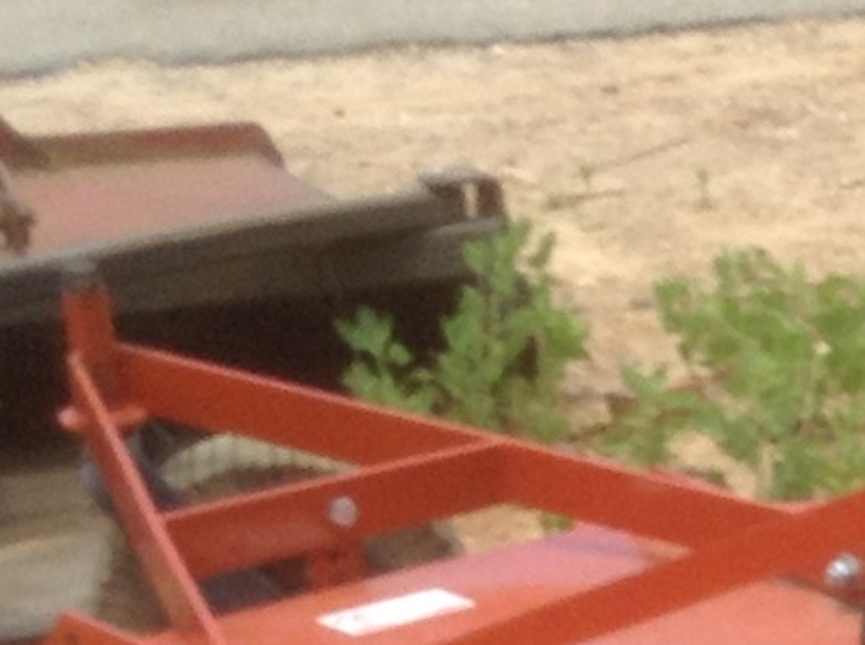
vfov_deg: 8.5
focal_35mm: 170
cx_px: 1582
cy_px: 1014
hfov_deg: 10.9
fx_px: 4240
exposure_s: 1/698
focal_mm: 3.3
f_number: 2.4
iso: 25
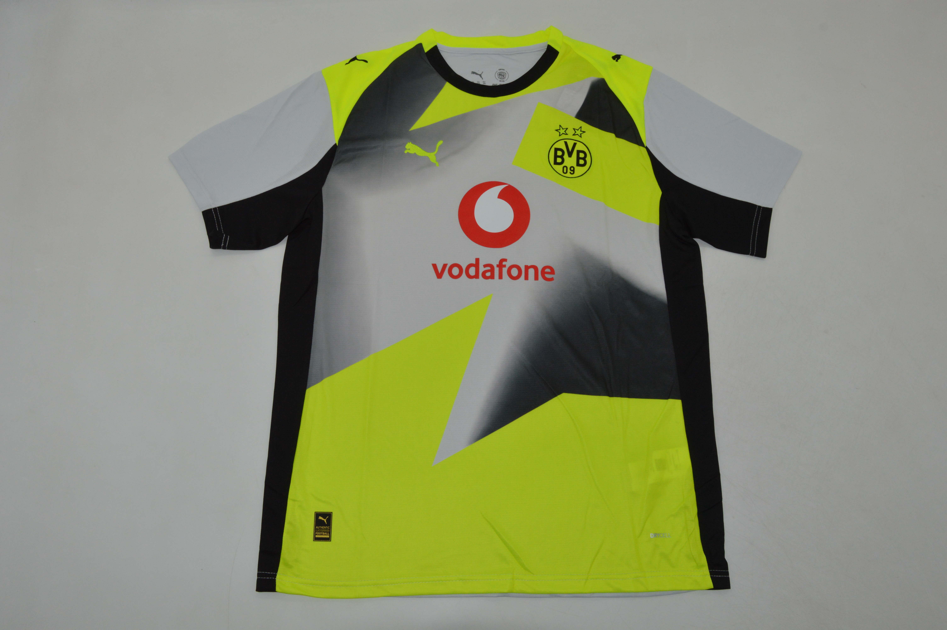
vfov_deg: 41.6
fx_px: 828
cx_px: 474
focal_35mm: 32
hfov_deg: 59.5
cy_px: 315
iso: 400
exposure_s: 1/200
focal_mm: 21
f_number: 14
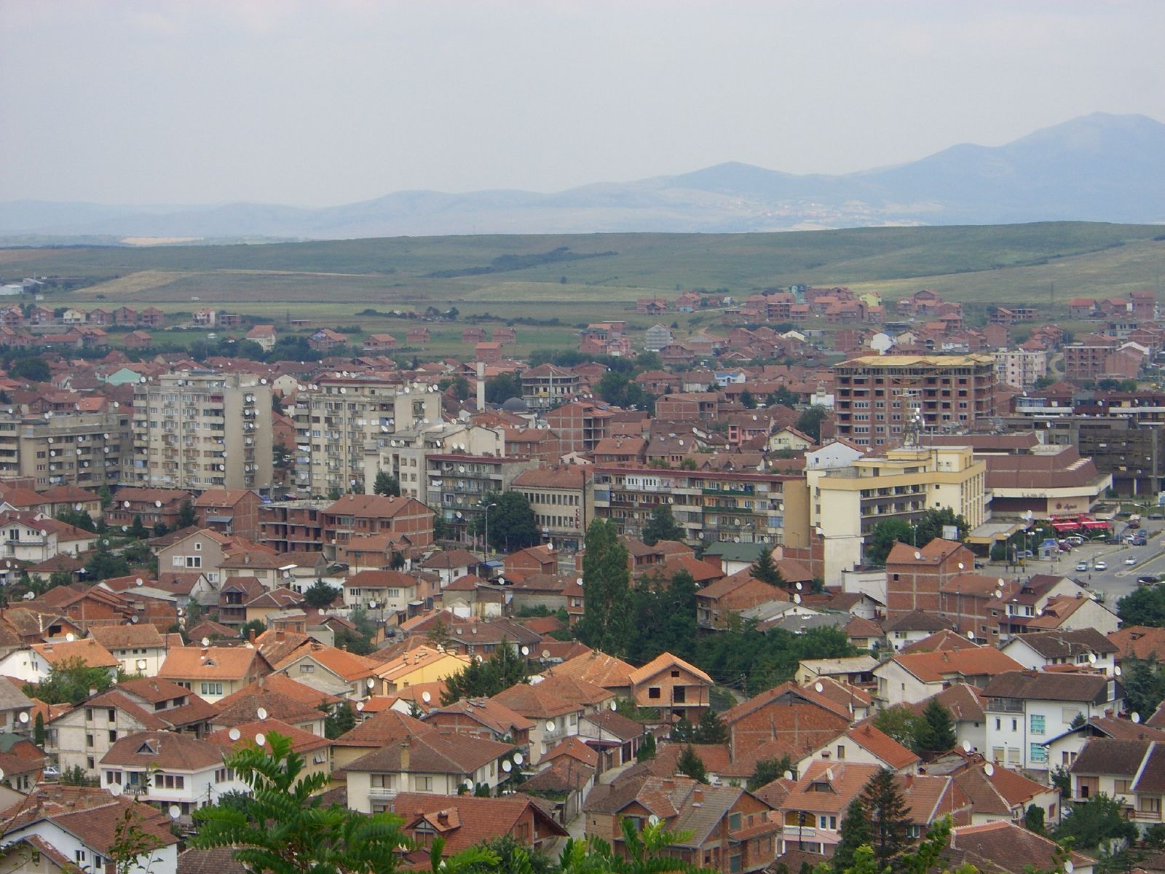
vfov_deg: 13.0
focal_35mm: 114
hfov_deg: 17.3
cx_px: 582
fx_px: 3837
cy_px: 437
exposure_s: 1/160
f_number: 8.3
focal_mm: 18.6
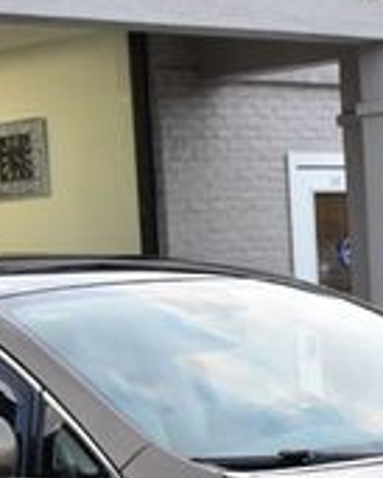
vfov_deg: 12.0
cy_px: 559
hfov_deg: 9.7
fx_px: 2237
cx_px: 25
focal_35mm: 158
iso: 2500
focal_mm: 30
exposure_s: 1/125
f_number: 9
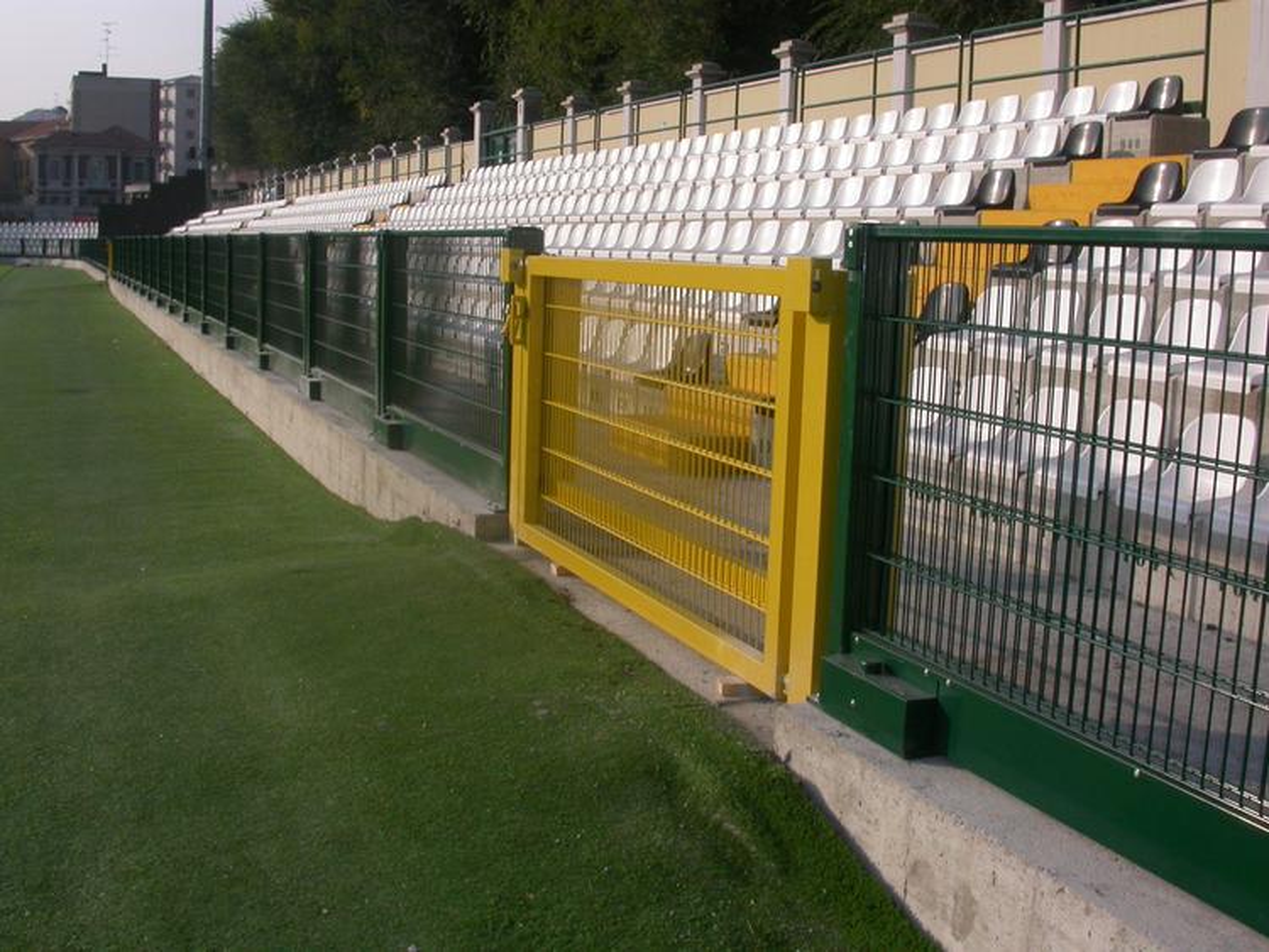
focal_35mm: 38
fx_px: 1394
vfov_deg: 37.7
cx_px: 634
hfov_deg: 49.0
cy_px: 476
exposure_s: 1/585
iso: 100
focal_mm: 7.85
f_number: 7.5
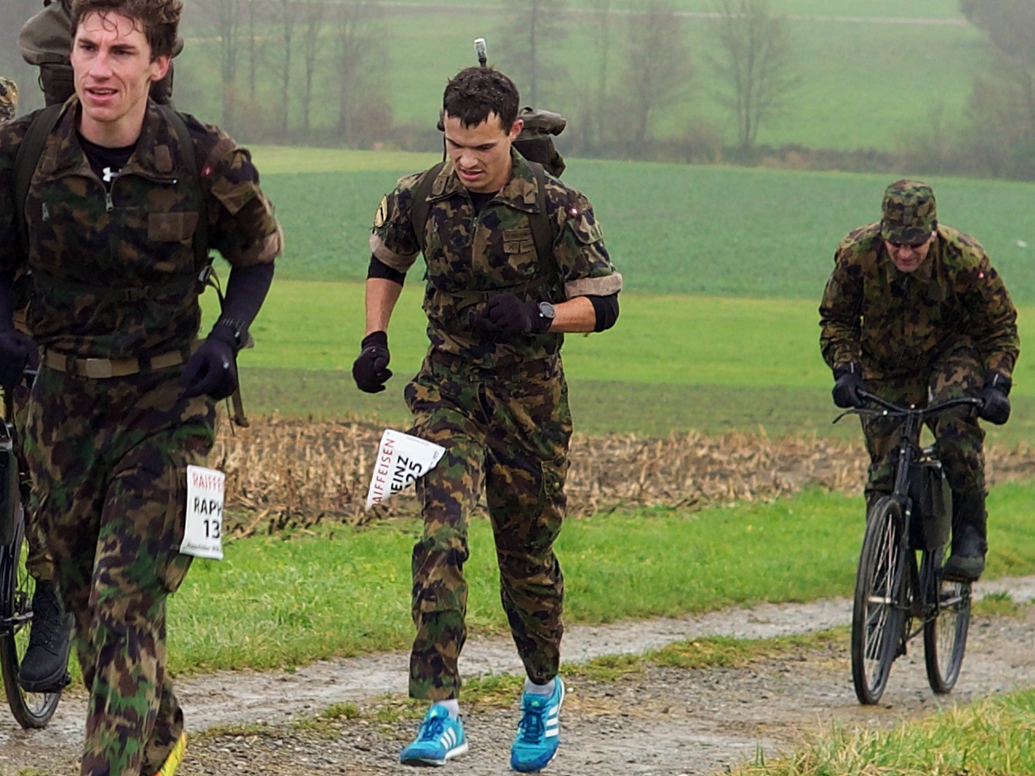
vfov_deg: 12.9
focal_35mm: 115
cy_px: 323
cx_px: 516
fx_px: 3438
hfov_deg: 17.1
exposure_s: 1/180
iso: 200
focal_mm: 50
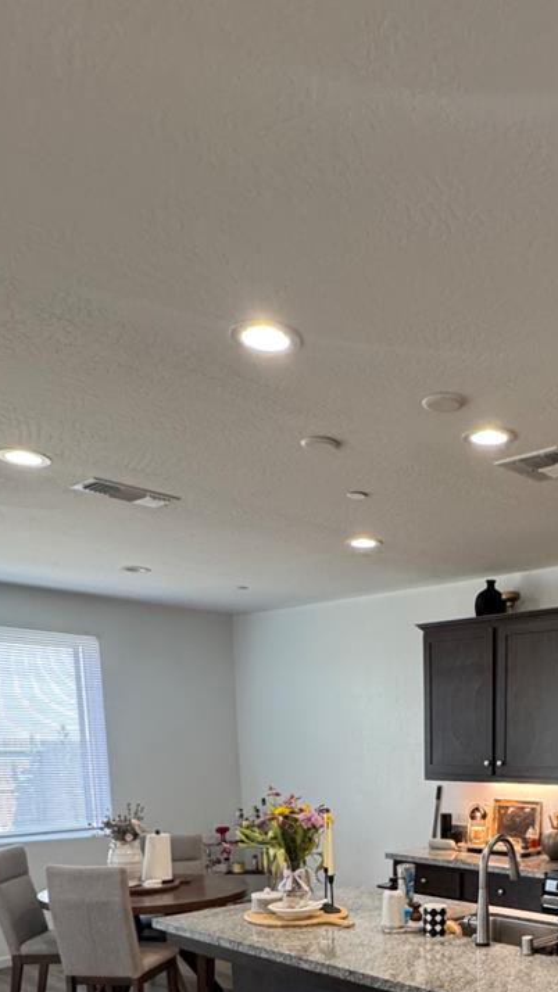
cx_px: 477
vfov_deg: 52.9
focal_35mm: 32
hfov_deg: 35.0
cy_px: 906
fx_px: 842
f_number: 2.2
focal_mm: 2.22
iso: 320
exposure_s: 1/120
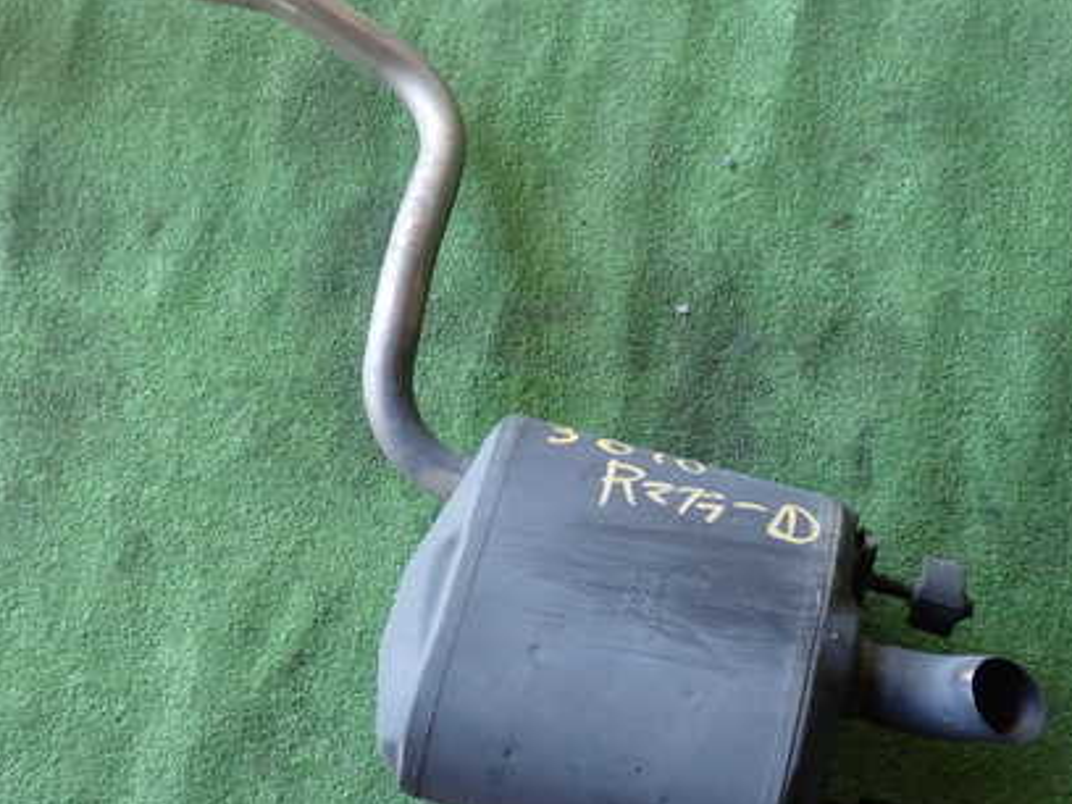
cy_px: 378
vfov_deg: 27.5
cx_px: 428
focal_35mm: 53
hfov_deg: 36.0
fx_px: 1641
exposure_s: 1/50
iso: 200
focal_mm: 6.37
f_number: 2.5
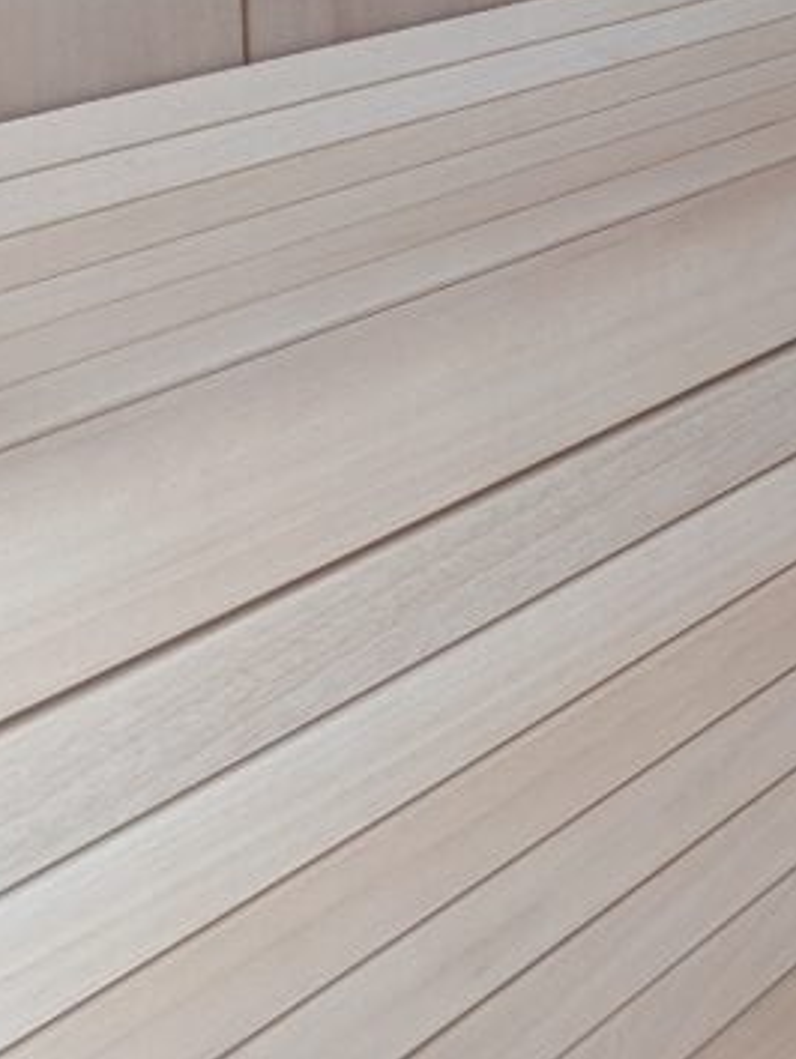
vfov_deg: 24.6
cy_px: 200
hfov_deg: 18.2
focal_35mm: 78
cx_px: 895
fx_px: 2389
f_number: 1.8
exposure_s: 1/99.9
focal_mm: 4.44
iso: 71
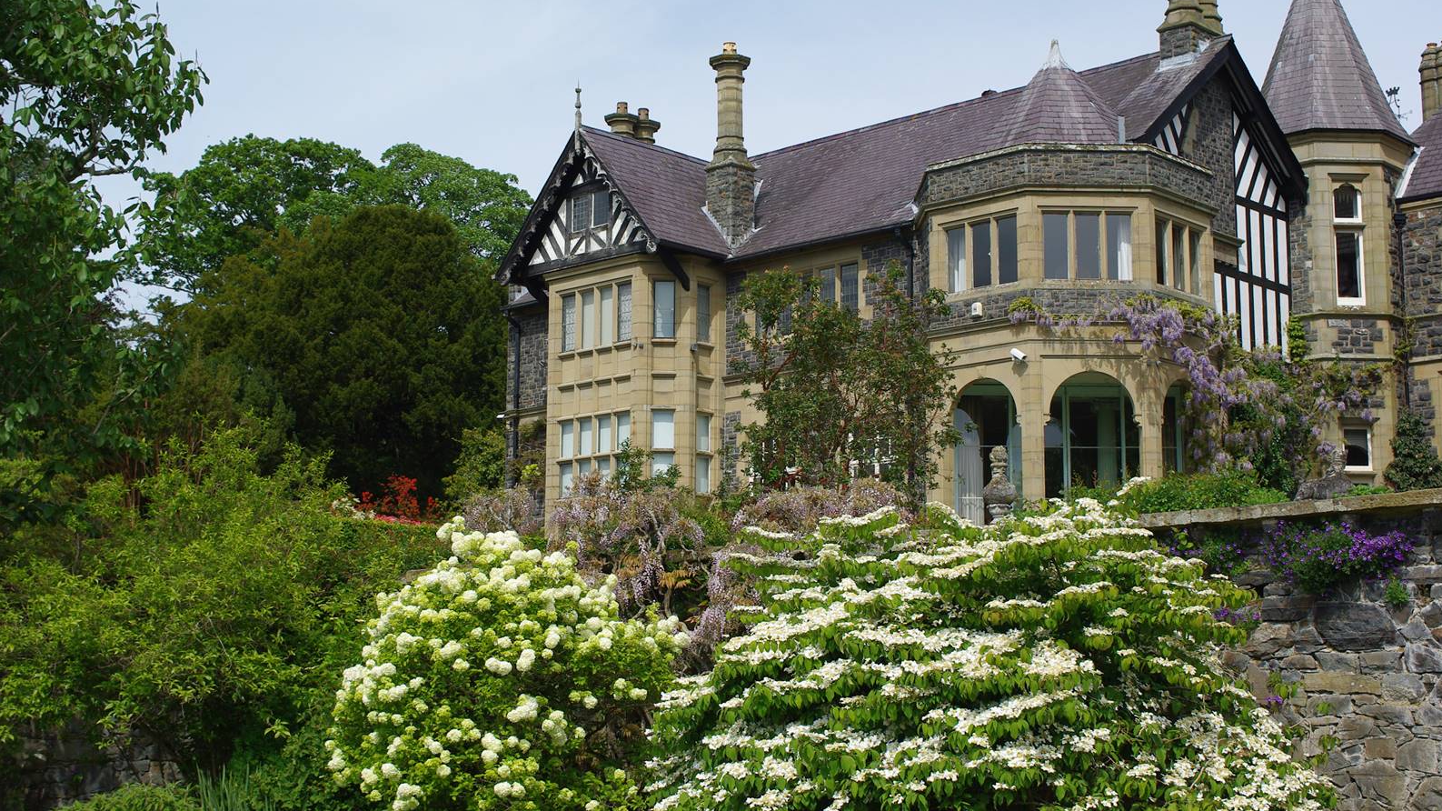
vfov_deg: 21.8
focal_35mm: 55
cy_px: 411
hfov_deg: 37.9
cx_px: 726
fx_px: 2103
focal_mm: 35
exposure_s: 1/350
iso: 100
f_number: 6.7
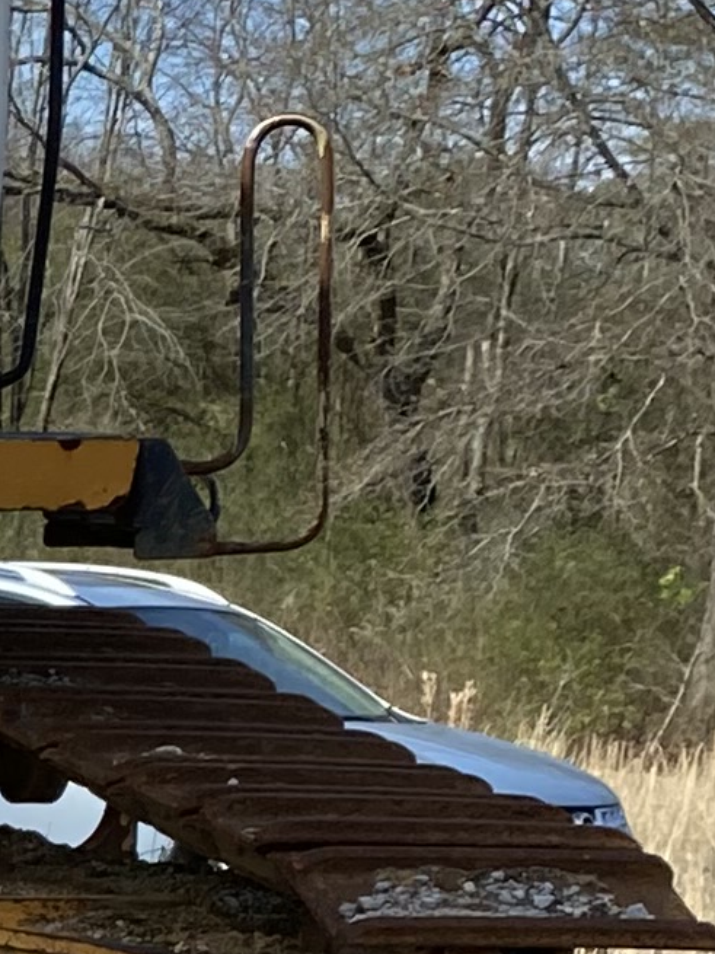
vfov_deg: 12.1
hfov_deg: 8.4
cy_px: 1124
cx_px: -1040
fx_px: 4408
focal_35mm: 160
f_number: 1.8
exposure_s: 1/2315
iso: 32
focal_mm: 4.25
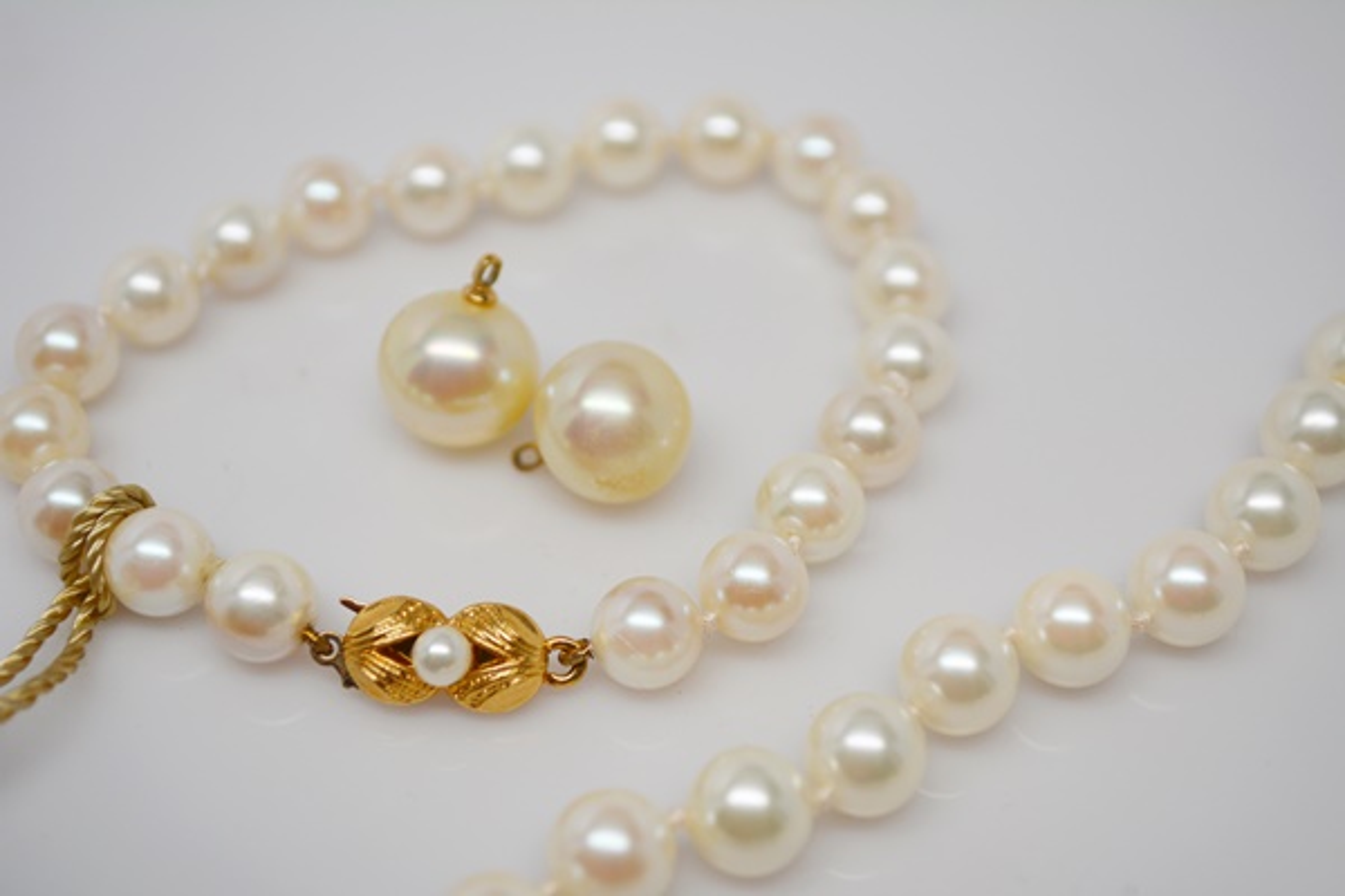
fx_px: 2241
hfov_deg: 33.4
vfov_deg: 22.6
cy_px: 448
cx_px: 672
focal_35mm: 60
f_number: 5.6
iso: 360
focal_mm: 40
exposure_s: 1/125
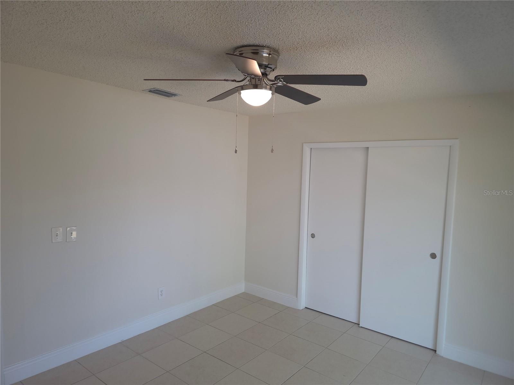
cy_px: 192
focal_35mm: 23
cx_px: 257
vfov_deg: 58.9
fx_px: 342
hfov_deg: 73.9
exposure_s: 1/60
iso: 64
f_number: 1.7
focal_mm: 6.3
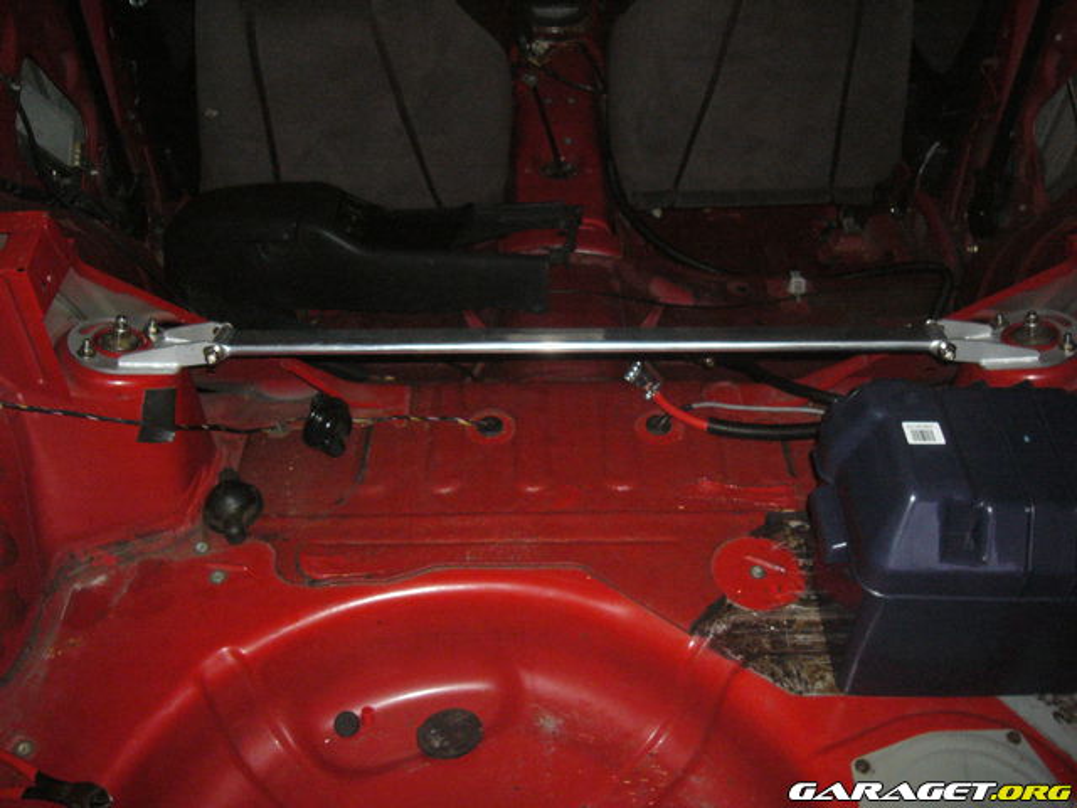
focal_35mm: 35
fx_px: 1089
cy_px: 404
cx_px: 538
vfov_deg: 40.7
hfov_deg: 52.6
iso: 400
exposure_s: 1/60
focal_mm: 5.8
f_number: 2.8
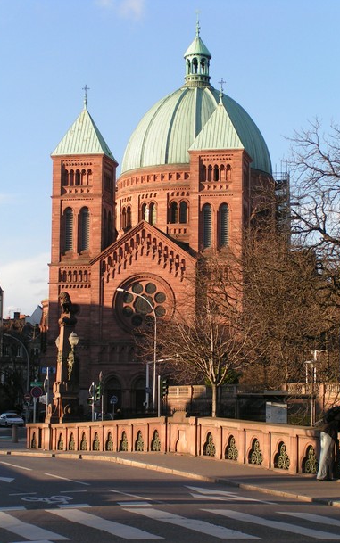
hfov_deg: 16.3
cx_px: 178
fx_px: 1185
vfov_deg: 25.8
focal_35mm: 80
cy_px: 272
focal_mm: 11.5
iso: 50
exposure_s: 1/160
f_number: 5
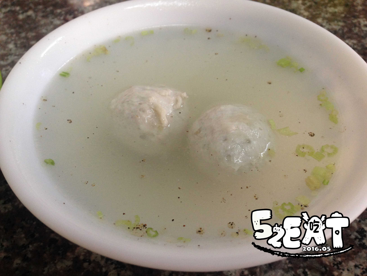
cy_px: 138
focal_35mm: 33
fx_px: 350
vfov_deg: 42.9
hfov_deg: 55.4
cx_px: 184
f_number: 2.4
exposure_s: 1/20
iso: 160
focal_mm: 4.12
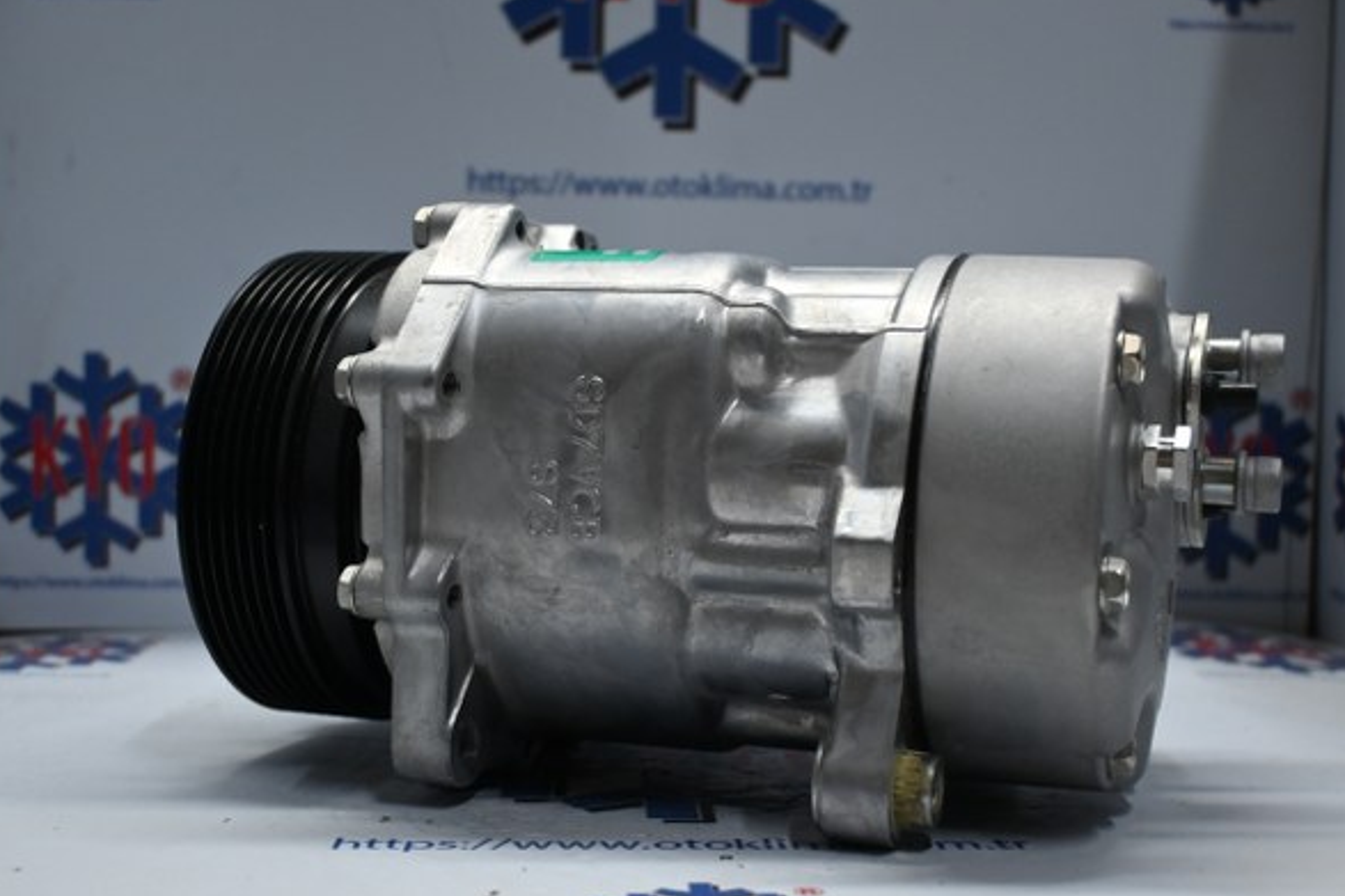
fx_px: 1718
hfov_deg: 42.8
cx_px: 667
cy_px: 447
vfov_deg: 29.2
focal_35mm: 46
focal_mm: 30
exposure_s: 1/125
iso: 1000
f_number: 4.8
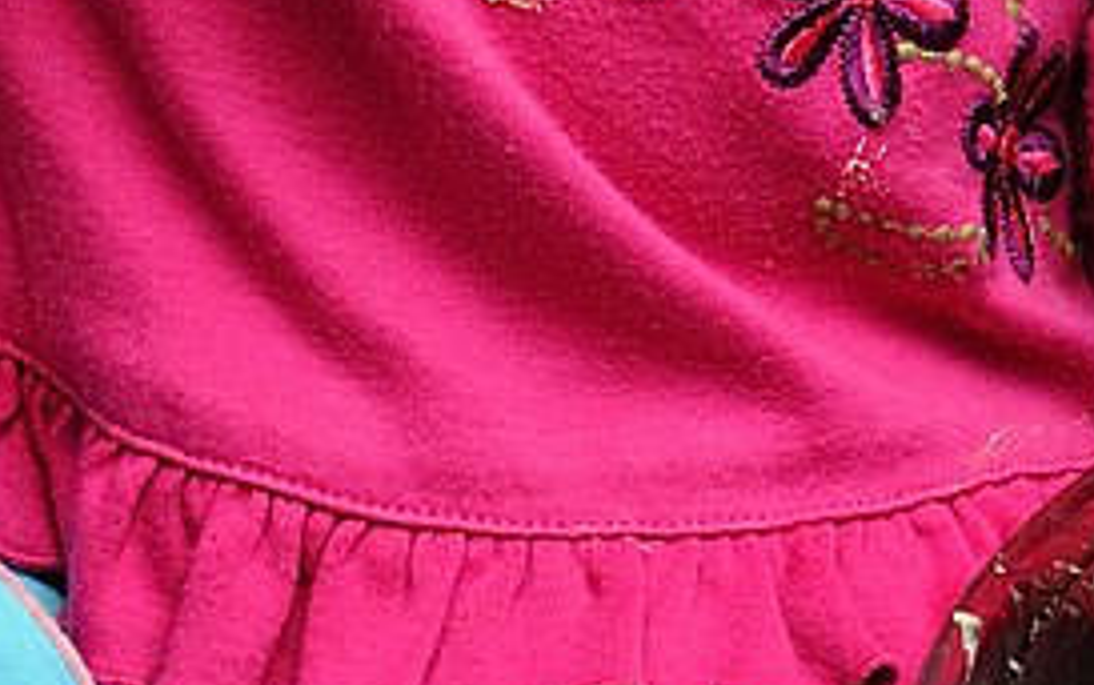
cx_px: 745
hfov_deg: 8.5
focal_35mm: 246
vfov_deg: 5.2
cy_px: -809
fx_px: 7339
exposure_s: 1/200
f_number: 8
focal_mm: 44
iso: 800
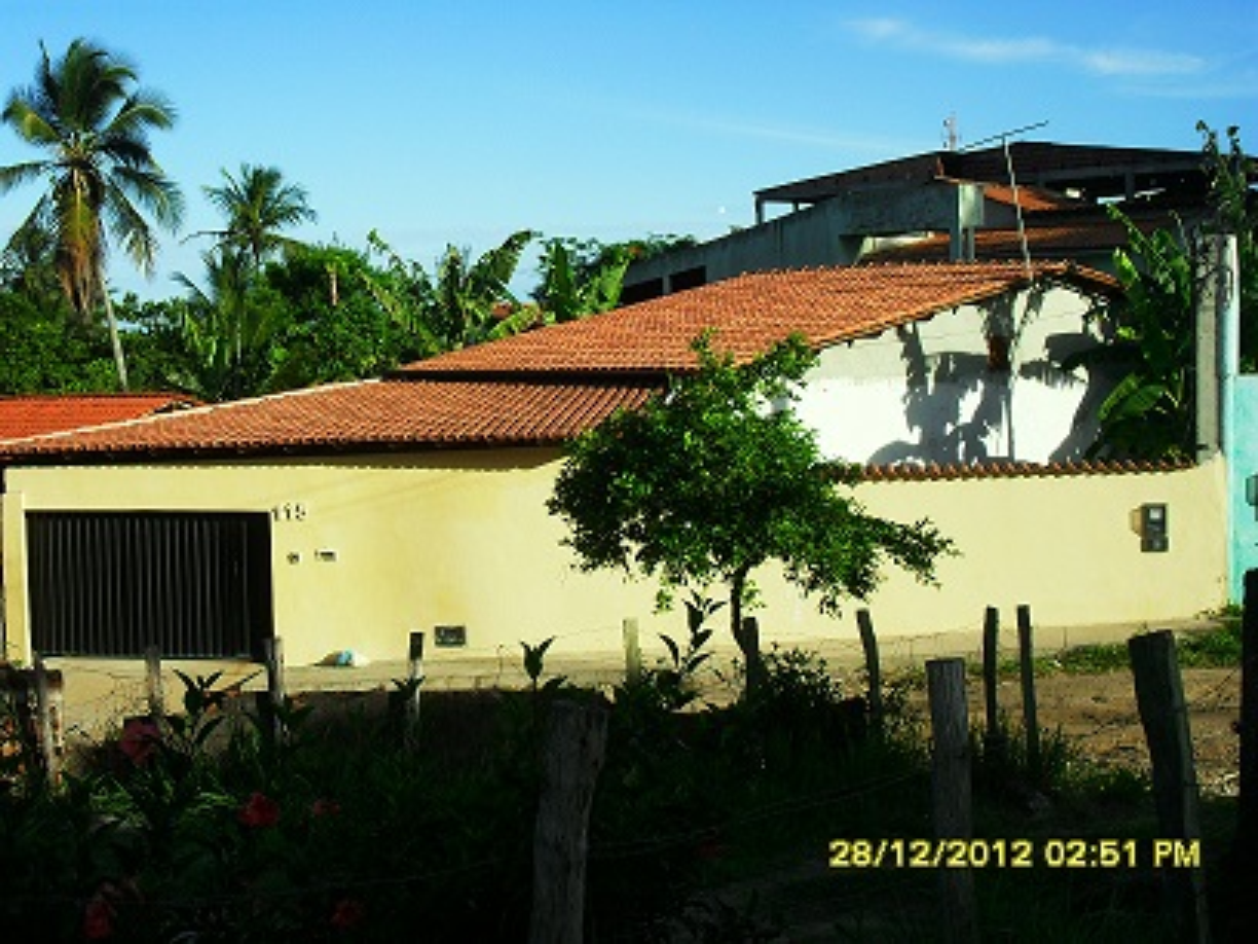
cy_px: 472
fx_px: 1781
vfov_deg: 29.7
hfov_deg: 38.9
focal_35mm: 49
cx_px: 629
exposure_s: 1/125
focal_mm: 8.7
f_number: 10
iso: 100
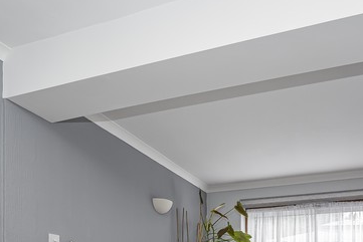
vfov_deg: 31.3
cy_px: 305
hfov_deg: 54.7
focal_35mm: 34
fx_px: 343
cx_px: 239
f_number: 9
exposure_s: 1/15
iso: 320
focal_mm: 12
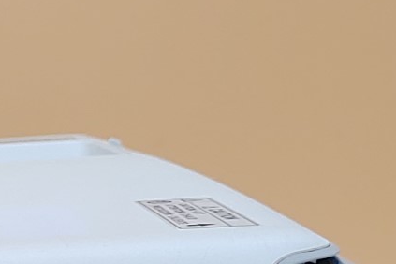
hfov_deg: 11.9
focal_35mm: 163
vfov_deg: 8.2
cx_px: -229
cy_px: 396
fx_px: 1793
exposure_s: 1/121
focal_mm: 4.36
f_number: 1.8
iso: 50
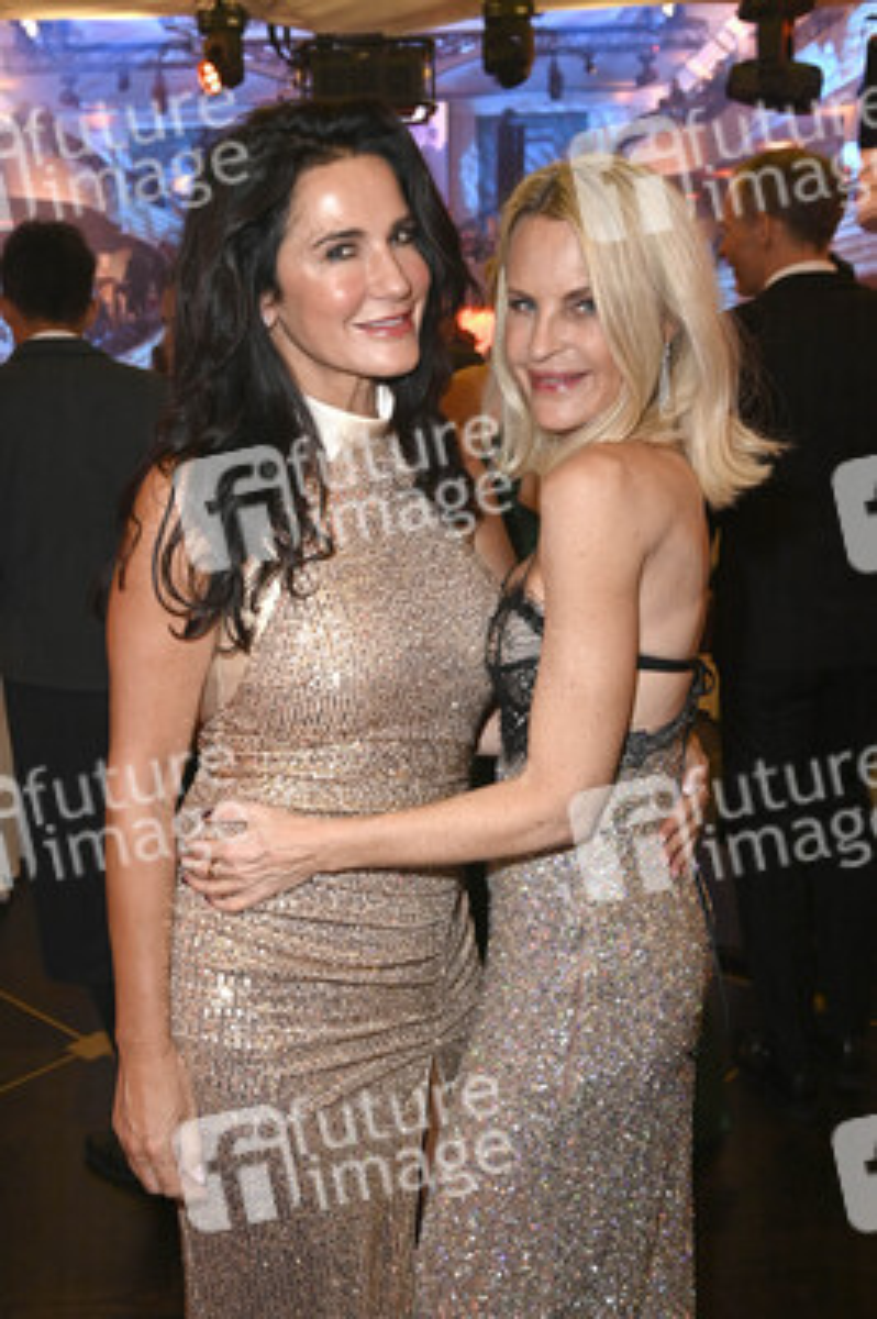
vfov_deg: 58.8
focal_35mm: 32
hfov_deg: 41.0
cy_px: 660
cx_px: 438
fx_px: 1171
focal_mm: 32
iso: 2000
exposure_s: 1/30
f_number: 5.6
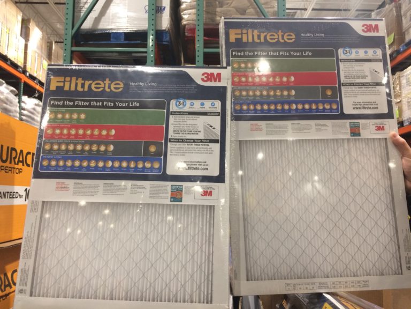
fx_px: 344
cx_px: 206
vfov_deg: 48.2
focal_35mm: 29
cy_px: 154
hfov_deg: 61.7
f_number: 2.2
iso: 125
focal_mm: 4.15
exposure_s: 1/30
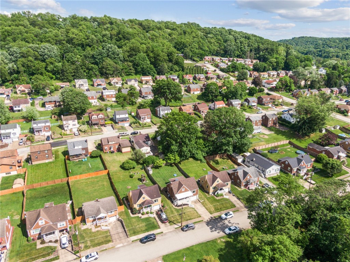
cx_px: 175
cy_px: 131
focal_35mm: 24
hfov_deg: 71.6
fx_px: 243
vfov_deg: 56.8
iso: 110
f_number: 2.8
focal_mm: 4.39
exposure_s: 1/1000
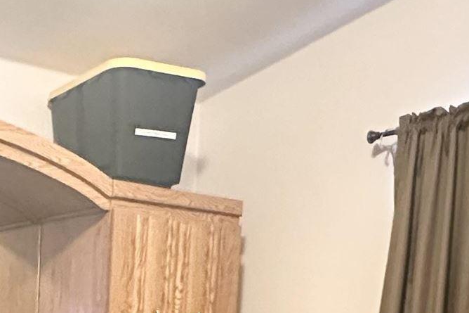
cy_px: 480
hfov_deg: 28.1
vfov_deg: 18.0
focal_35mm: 67
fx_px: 873
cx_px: -11
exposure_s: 1/40
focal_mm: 2.22
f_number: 2.2
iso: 1250
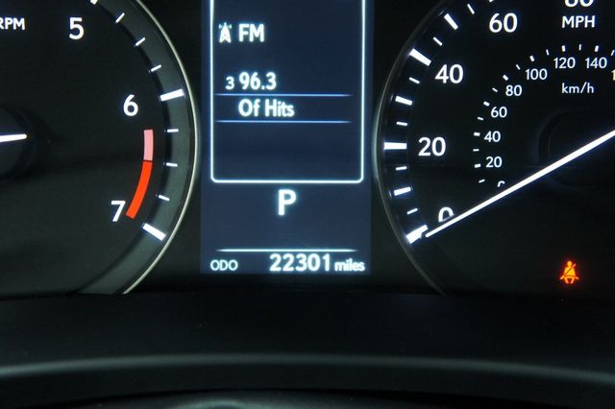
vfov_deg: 24.4
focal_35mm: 56
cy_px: 204
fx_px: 948
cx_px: 308
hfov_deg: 36.0
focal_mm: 37
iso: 1600
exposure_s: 1/30
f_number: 4.5
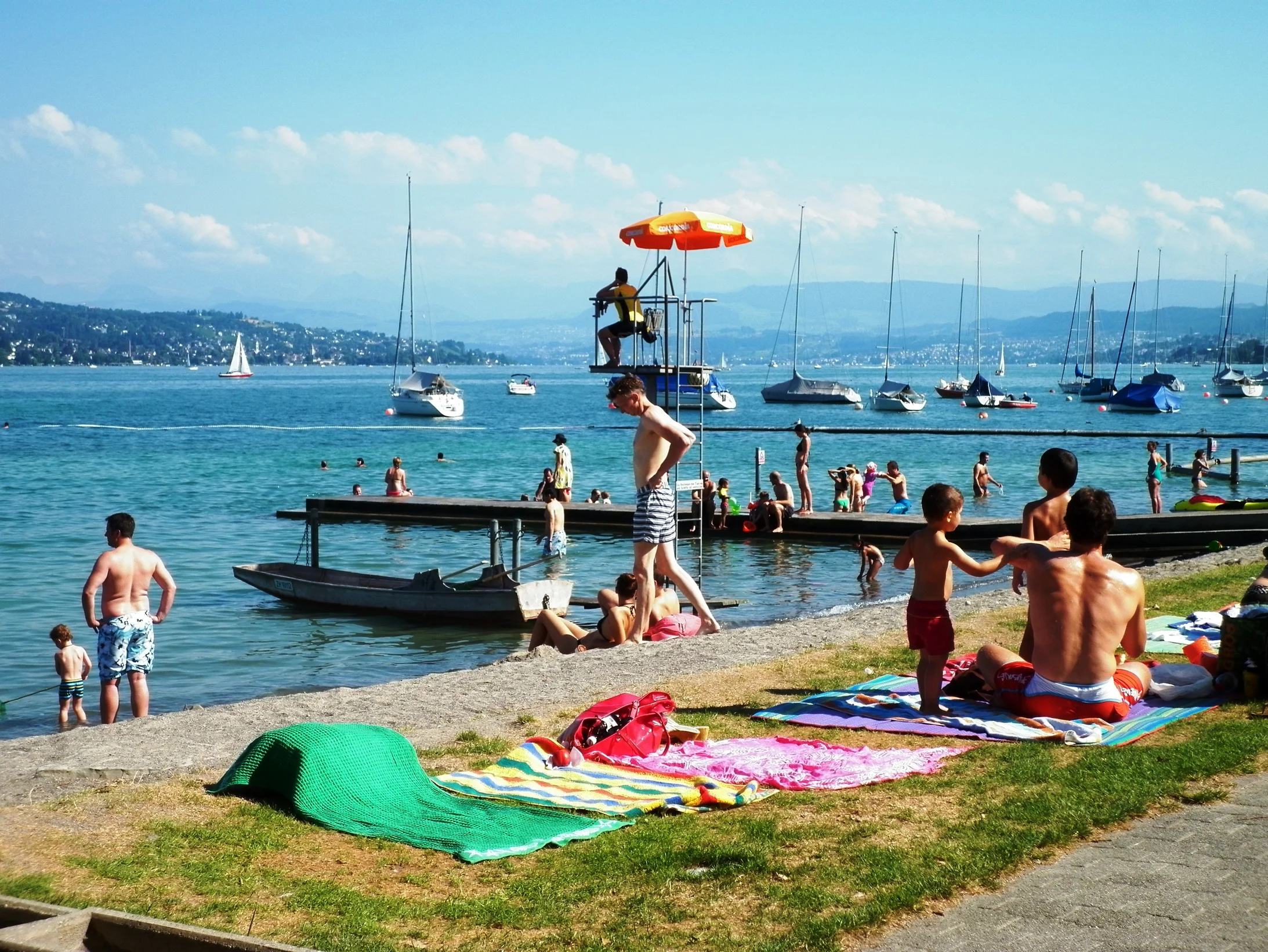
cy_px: 476
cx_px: 634
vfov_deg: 21.6
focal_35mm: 68
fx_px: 2491
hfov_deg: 28.6
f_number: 4.7
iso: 80
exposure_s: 1/500
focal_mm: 12.3
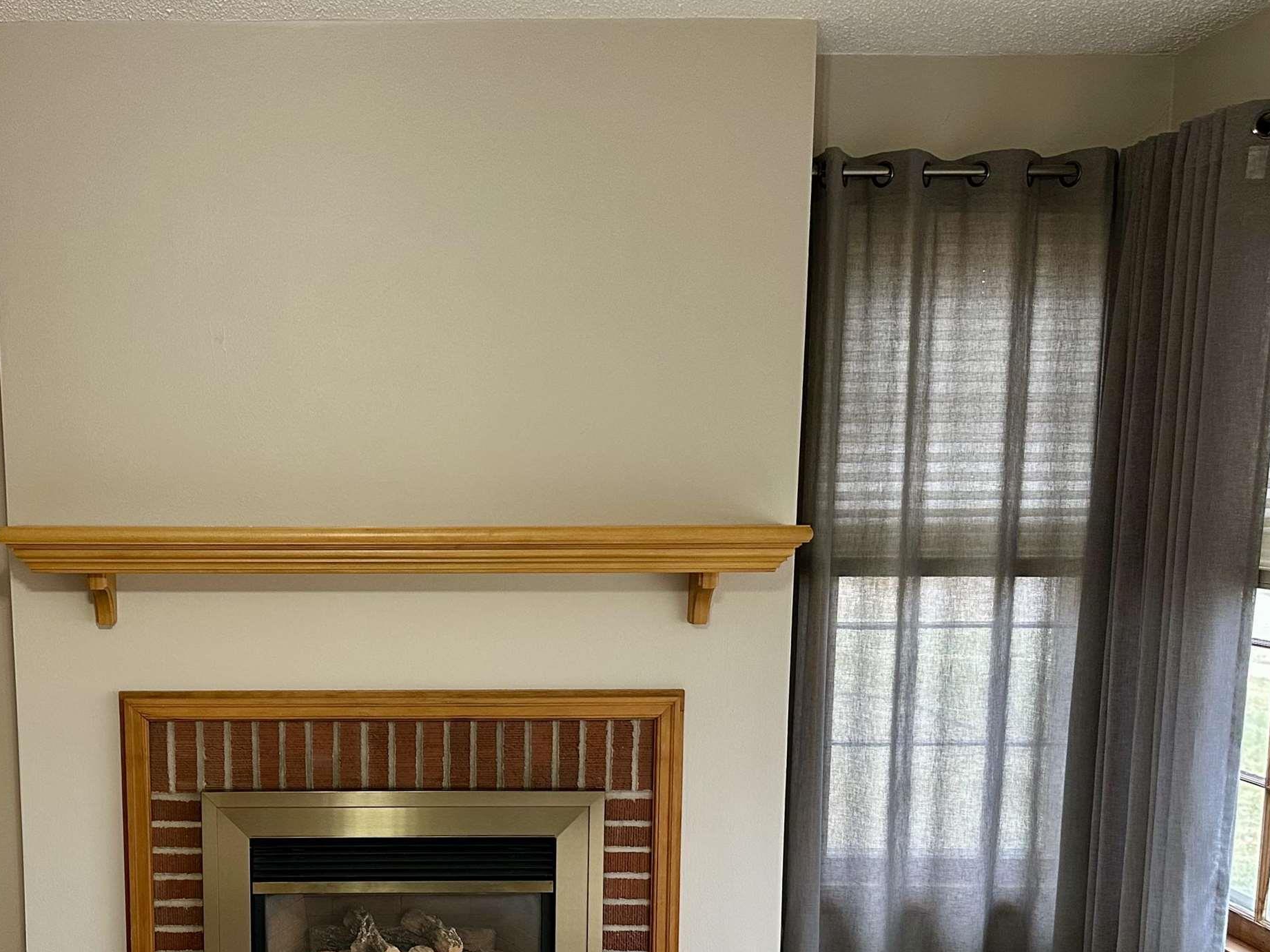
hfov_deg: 45.7
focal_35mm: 40
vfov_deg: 35.2
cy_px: 715
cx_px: 371
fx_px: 1467
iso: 320
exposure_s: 1/60
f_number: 1.78
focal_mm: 6.86
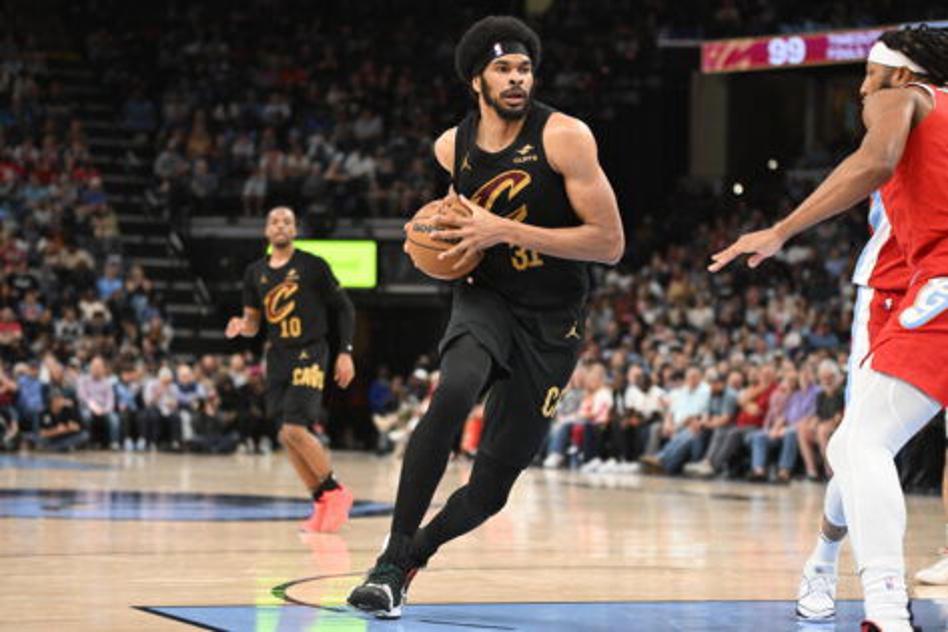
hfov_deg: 21.5
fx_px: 2501
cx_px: 474
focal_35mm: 95
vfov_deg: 14.4
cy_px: 316
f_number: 2.8
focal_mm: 95
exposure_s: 1/1600
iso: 4000
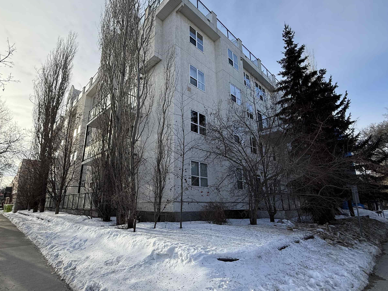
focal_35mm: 18
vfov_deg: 71.6
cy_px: 151
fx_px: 202
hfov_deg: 87.6
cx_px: 181
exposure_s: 1/914
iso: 64
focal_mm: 2.22
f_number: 2.2
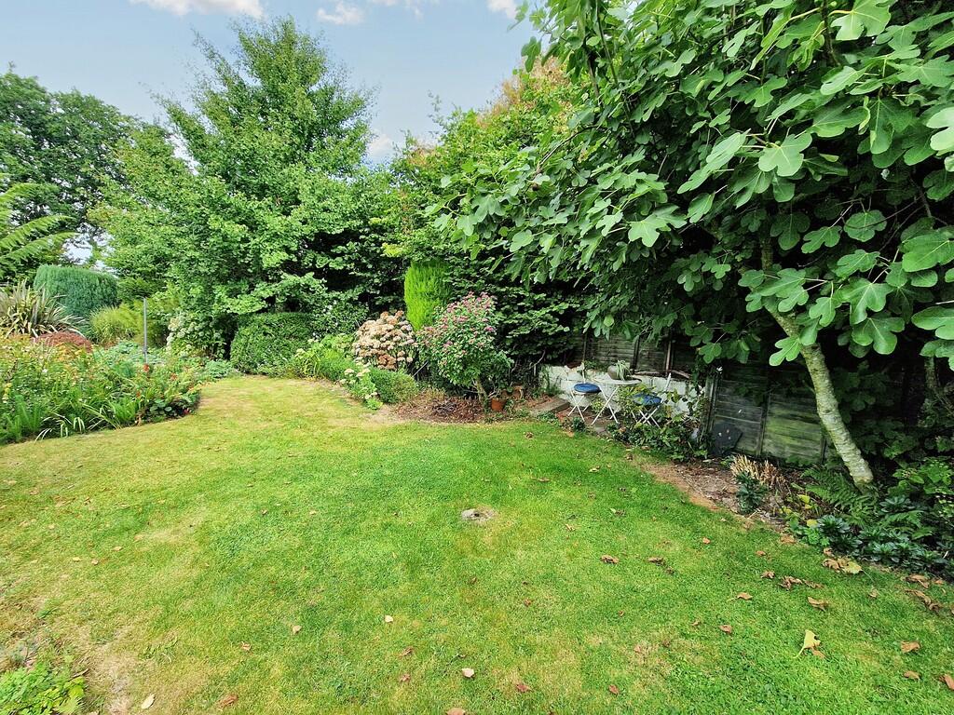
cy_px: 358
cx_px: 477
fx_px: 358
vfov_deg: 89.9
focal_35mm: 13
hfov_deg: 106.2
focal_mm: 2.2
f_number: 2.2
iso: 50
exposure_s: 1/1080
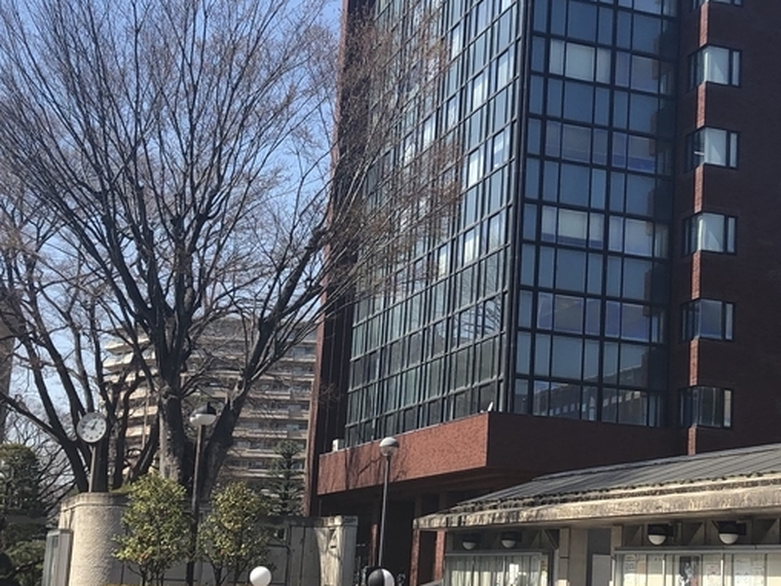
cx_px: 560
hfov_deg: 29.0
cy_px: 299
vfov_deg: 22.3
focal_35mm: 66
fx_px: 1489
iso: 20
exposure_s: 1/1312
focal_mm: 3.99
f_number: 1.8
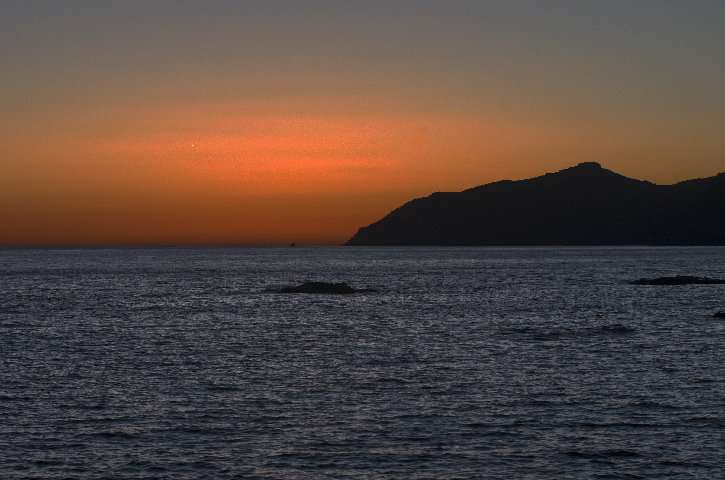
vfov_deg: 13.0
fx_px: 2110
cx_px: 362
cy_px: 240
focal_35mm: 105
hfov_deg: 19.5
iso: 400
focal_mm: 70
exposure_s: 1/400
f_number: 5
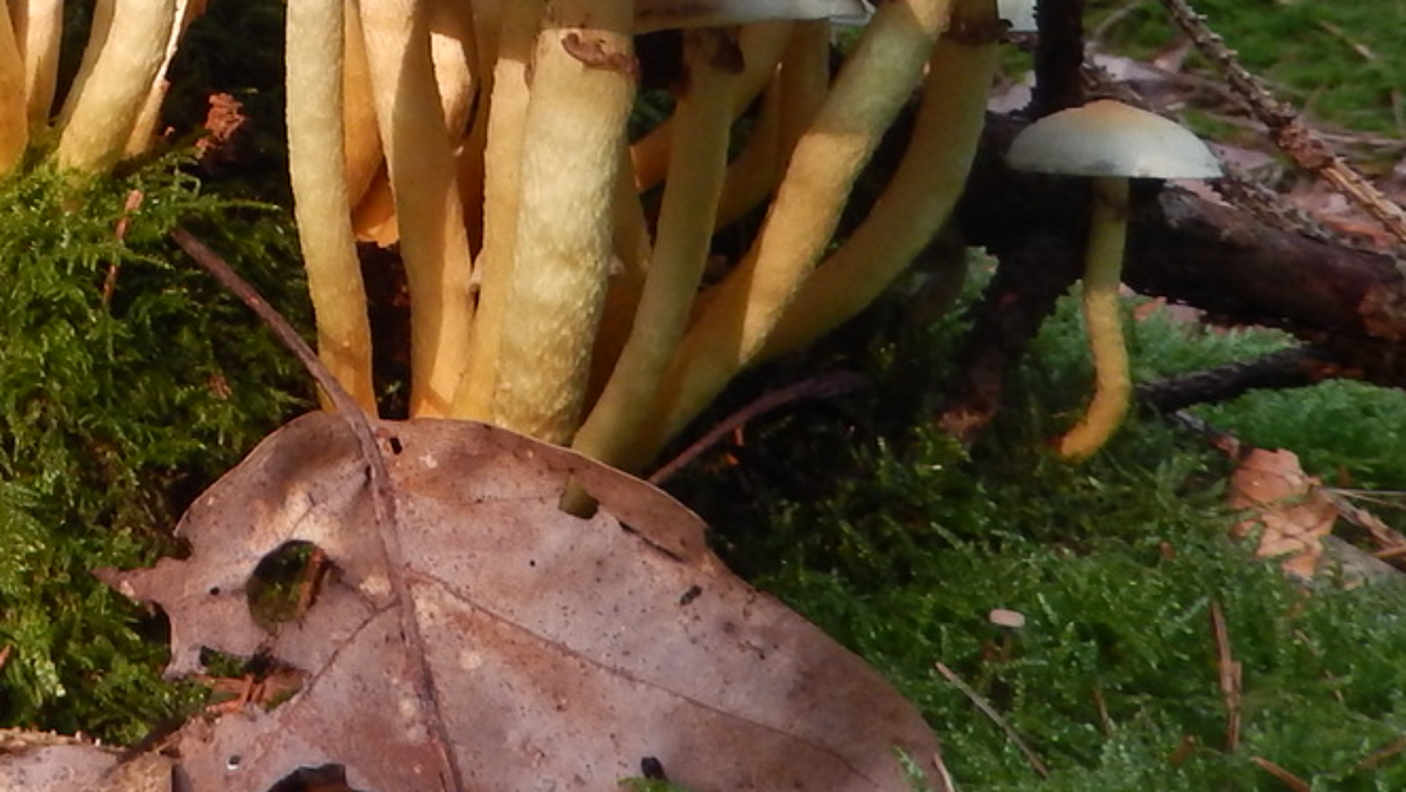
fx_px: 3133
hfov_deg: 23.0
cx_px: -316
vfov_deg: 13.6
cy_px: -354
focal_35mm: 84
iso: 200
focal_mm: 4.5
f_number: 3.4
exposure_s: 1/30
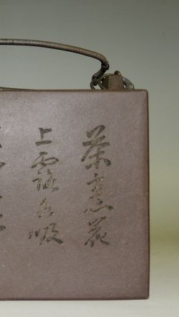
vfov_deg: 33.3
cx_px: 4
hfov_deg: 18.7
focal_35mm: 63
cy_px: 158
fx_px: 531
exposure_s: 1/30
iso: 125
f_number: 3.4
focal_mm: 7.6
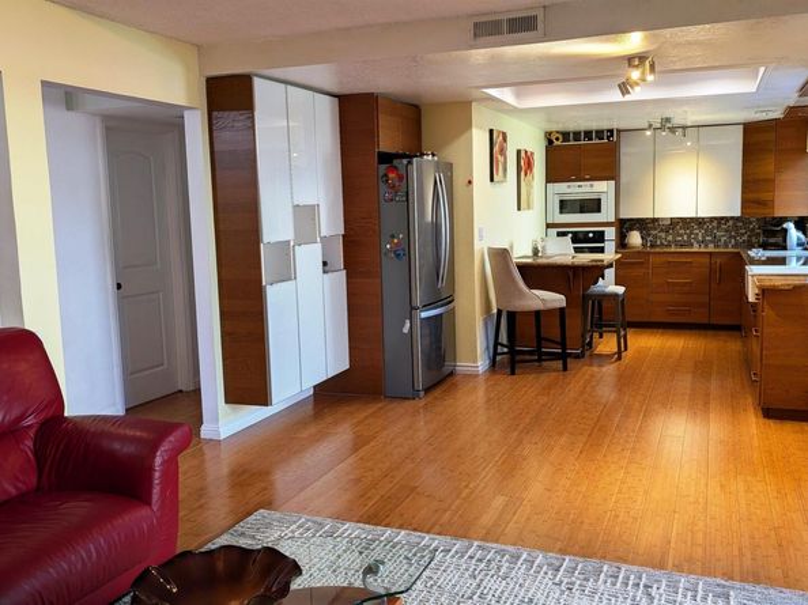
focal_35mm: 24
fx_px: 560
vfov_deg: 56.8
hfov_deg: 71.6
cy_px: 302
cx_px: 404
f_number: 1.68
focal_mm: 6.9
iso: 47
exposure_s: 1/40
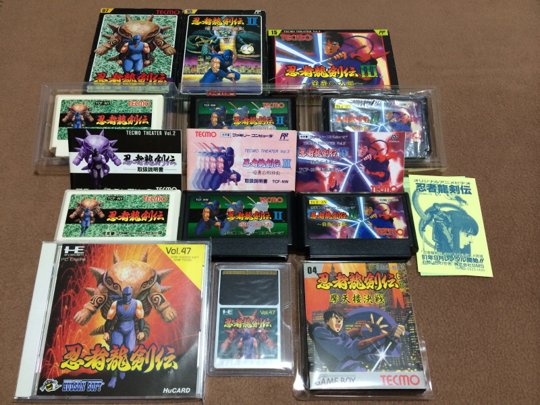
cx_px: 270
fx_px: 468
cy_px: 202
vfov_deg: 46.8
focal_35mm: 30
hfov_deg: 60.0
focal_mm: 4.12
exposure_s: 1/30
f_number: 2.2
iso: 125
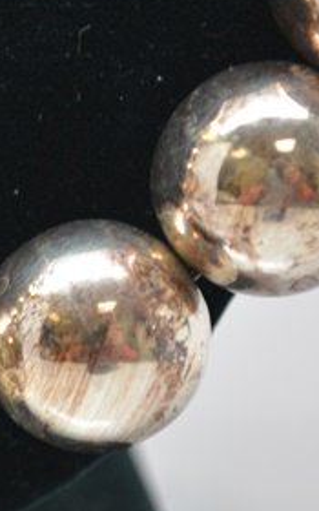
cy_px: 338
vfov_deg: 11.6
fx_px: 2505
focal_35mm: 180
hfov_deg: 7.2
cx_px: -124
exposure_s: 1/30
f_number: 5.6
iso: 900
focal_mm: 55
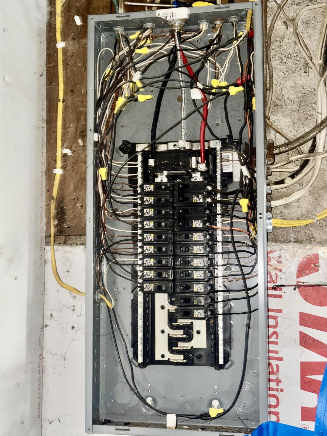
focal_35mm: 48
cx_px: 164
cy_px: 218
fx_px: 605
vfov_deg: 39.7
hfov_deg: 30.3
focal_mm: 6.76
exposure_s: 1/4
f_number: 1.78
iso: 64
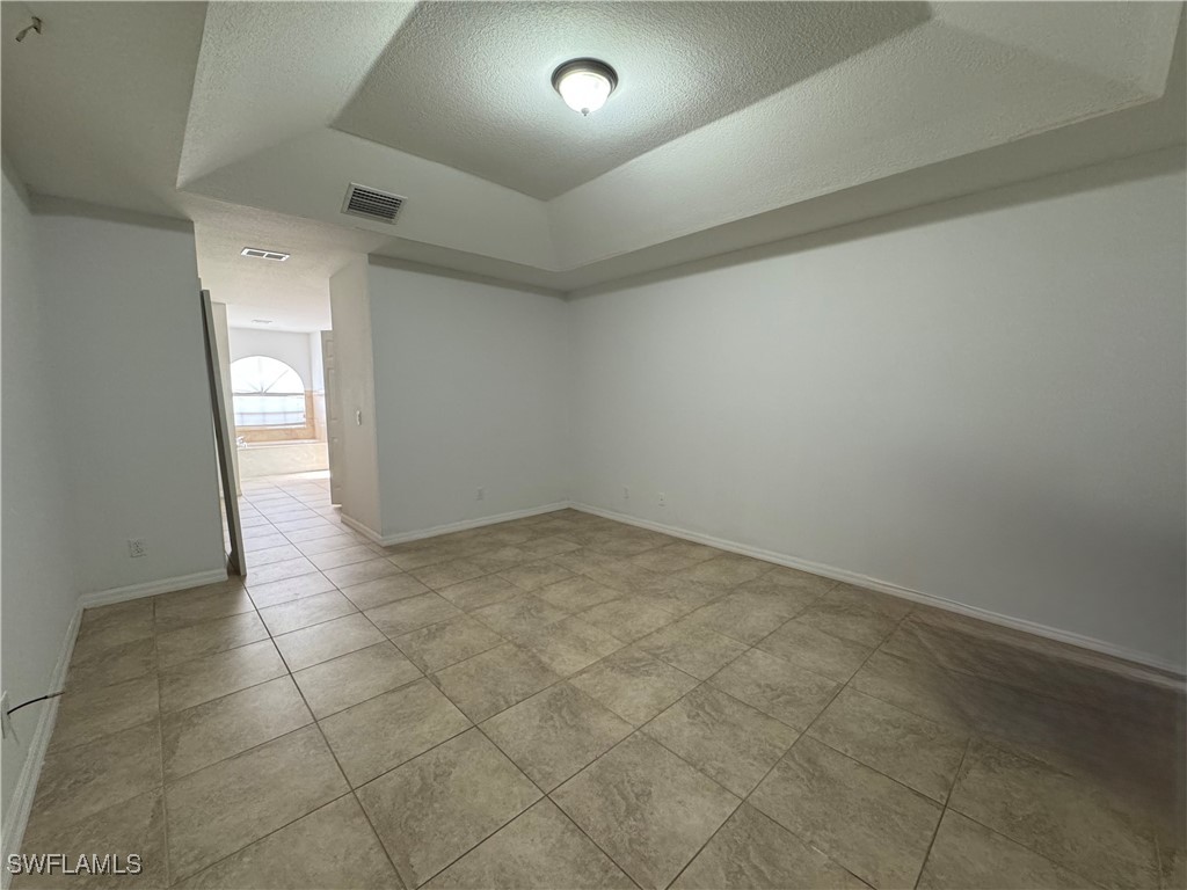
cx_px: 594
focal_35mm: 14
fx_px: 480
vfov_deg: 85.7
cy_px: 445
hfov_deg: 102.1
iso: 400
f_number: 2.2
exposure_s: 1/60
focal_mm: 2.22
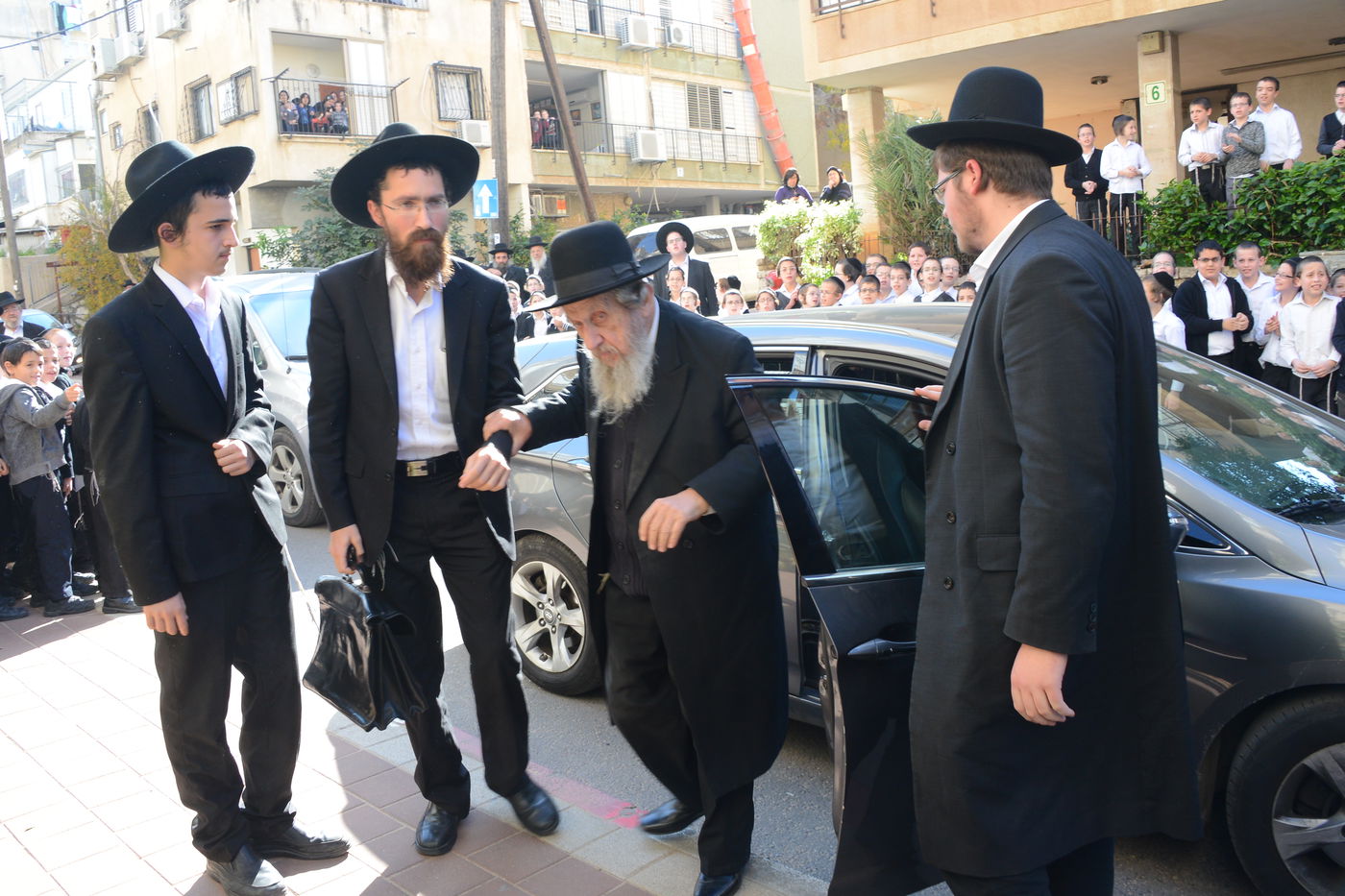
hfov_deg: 65.5
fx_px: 1046
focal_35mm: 28
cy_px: 448
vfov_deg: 46.4
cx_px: 672
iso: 1000
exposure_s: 1/100
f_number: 11
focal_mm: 28
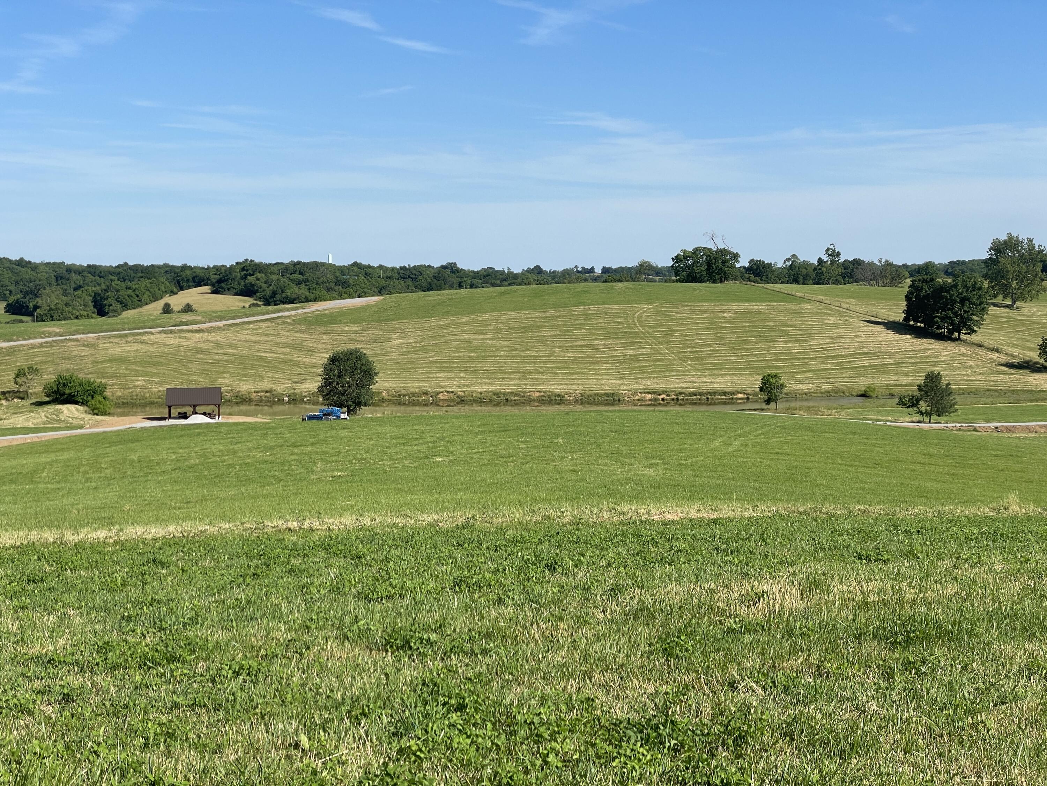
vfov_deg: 28.0
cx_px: 524
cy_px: 393
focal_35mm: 52
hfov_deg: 36.8
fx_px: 1573
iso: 25
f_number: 2
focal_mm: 6
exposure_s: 1/1845
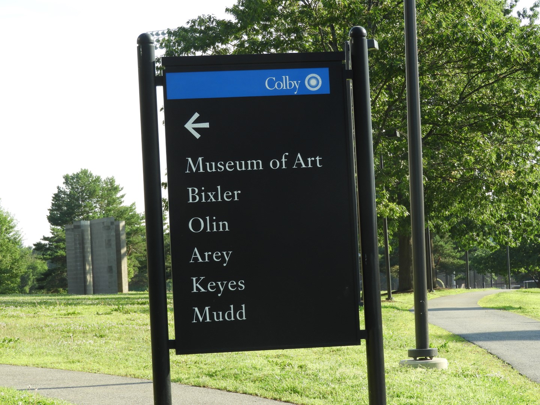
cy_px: 202
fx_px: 1794
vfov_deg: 12.9
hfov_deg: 17.1
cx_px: 270
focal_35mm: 115
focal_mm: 20.6
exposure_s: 1/200
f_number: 5
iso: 100
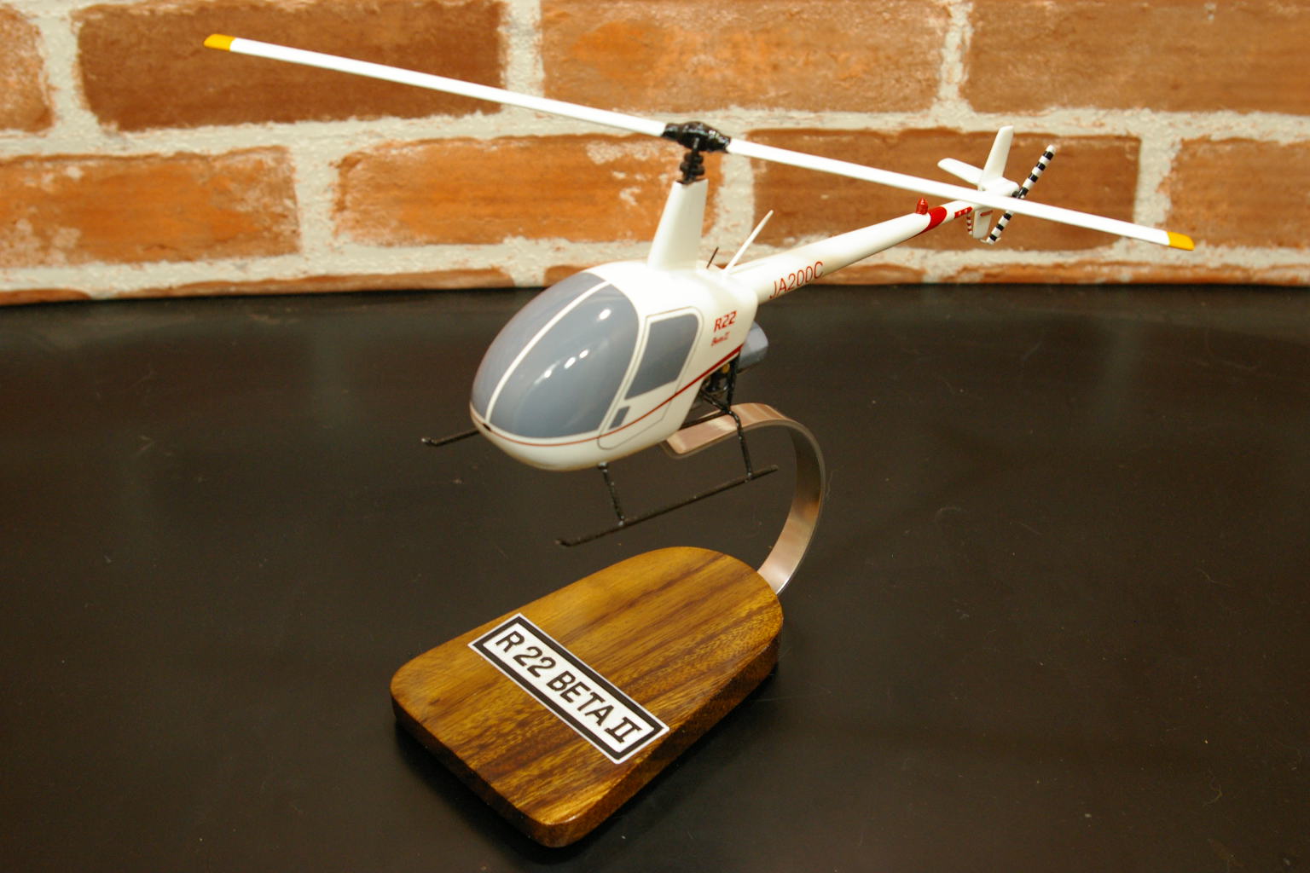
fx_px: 1910
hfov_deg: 37.9
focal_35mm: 52
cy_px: 436
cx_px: 655
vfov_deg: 25.8
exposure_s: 1/20
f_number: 5.6
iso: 800
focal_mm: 35
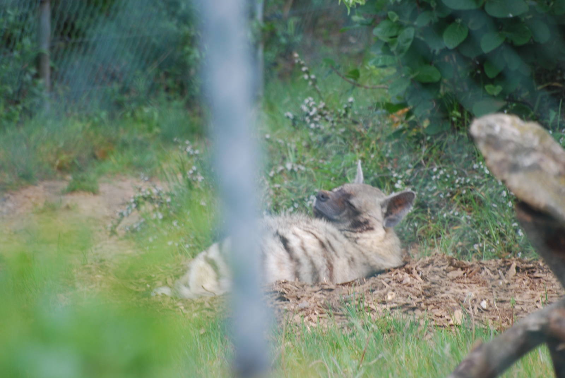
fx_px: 7071
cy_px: 189
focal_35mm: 450
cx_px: 282
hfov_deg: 4.6
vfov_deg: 3.1
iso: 250
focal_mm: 300
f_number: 5.6
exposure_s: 1/125
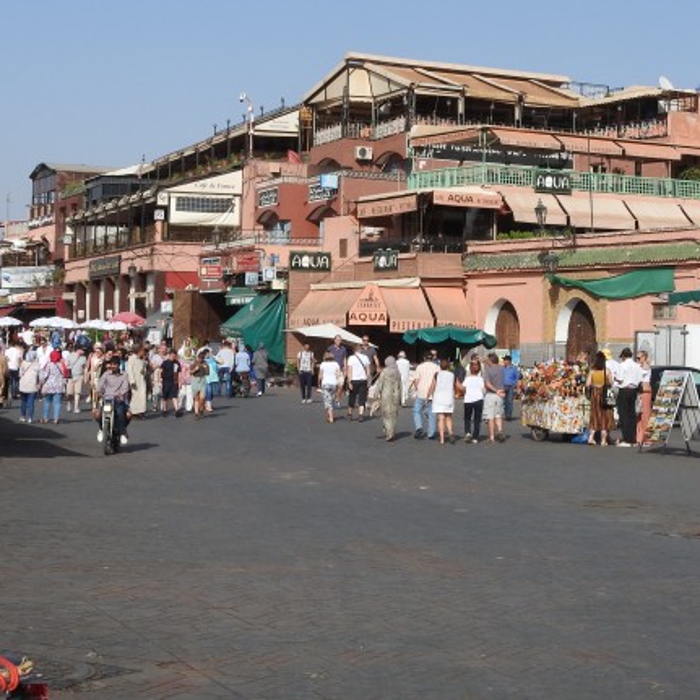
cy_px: 235
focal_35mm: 82
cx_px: 383
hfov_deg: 21.1
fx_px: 1876
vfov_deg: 21.1
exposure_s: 1/1600
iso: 100
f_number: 4
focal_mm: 9
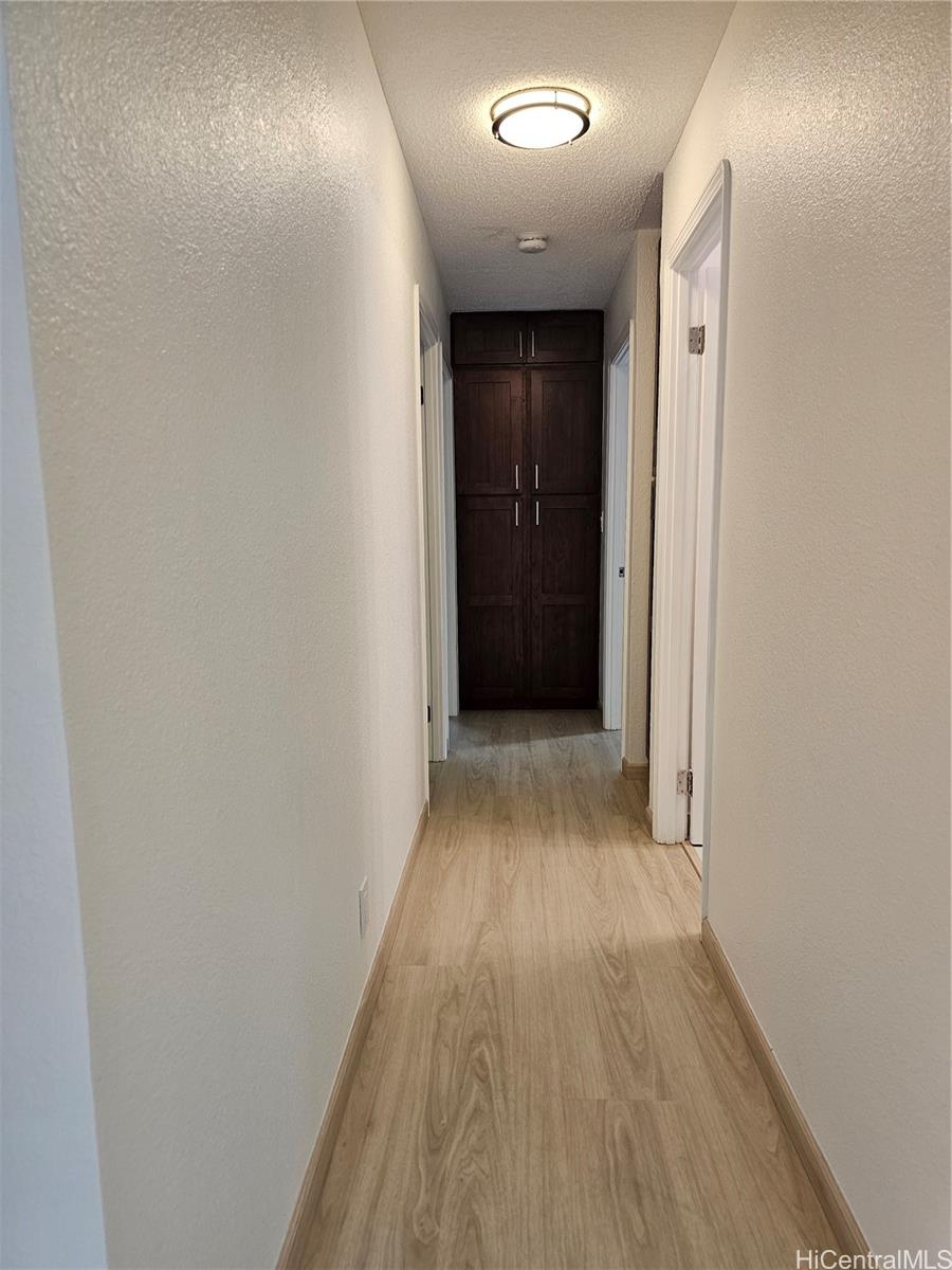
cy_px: 635
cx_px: 476
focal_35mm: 23
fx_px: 843
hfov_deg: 58.9
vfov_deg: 73.9
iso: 125
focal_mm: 6.3
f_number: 1.7
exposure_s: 1/120
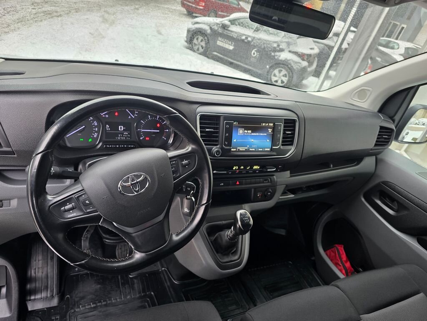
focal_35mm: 23
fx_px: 284
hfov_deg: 73.9
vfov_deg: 58.9
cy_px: 160
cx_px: 214
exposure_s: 1/50
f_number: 1.7
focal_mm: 6.3
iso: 125
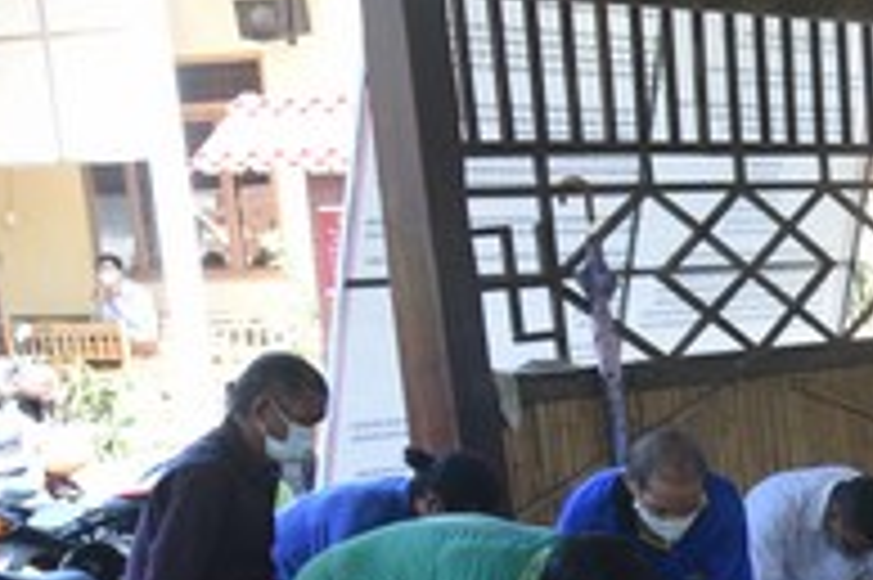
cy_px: 899
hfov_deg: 17.4
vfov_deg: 12.4
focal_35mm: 104
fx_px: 2520
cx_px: 1368
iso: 400
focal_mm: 31
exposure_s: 1/100
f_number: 5
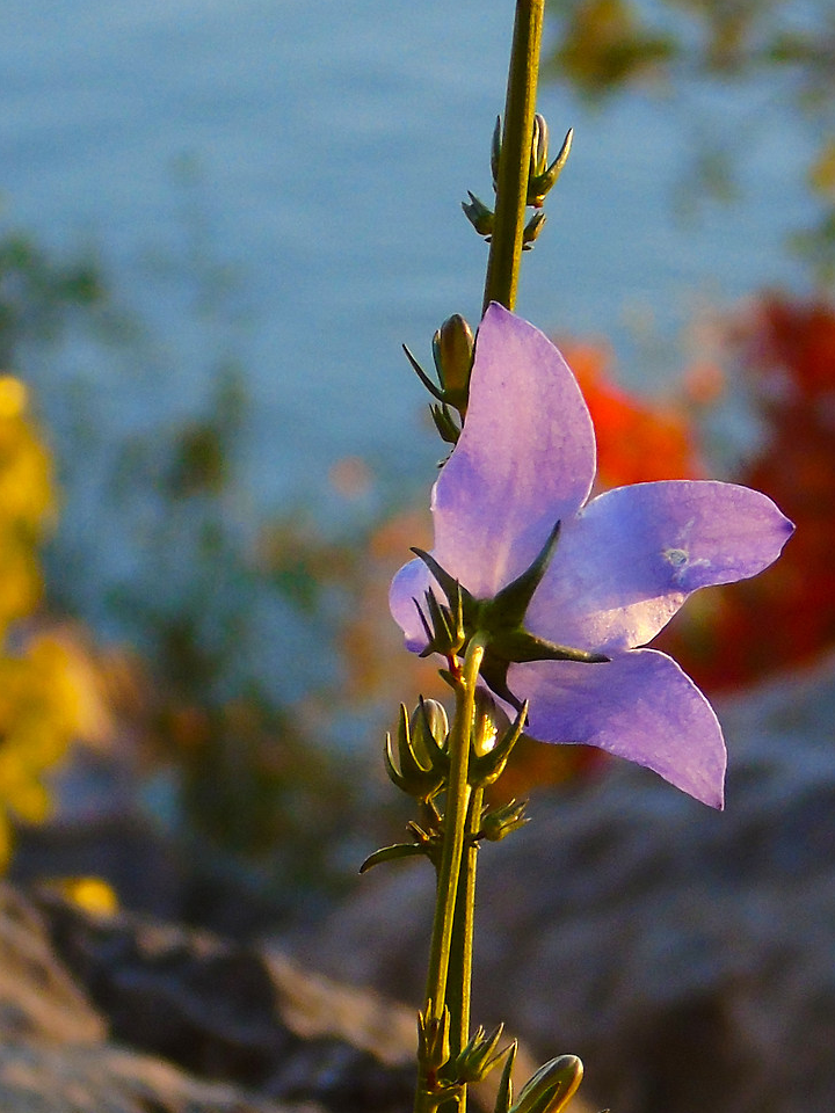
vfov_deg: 5.6
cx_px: 485
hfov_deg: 4.2
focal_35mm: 355
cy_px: 589
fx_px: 11418
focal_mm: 25
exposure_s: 1/60
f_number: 5.5
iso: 100
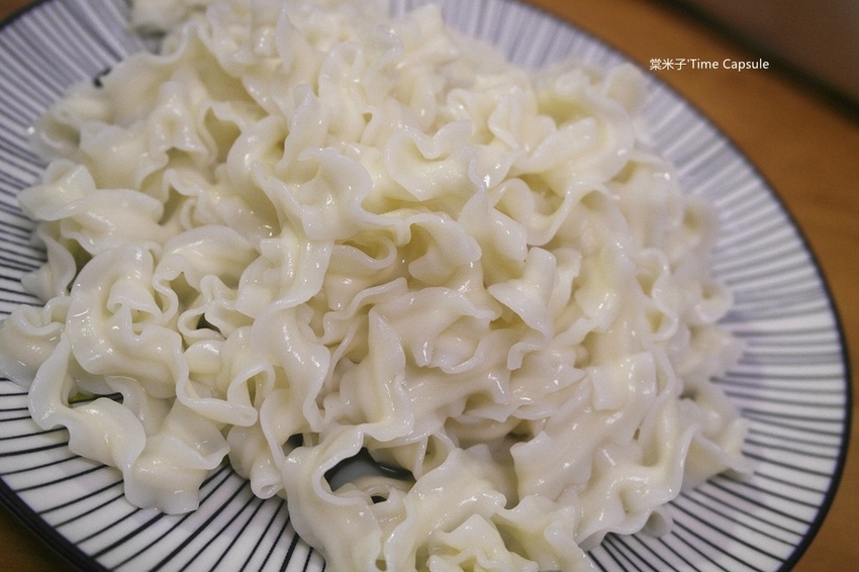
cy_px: 286
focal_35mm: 53
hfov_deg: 37.5
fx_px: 1264
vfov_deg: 25.5
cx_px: 430
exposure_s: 1/30
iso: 800
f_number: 4.5
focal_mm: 35
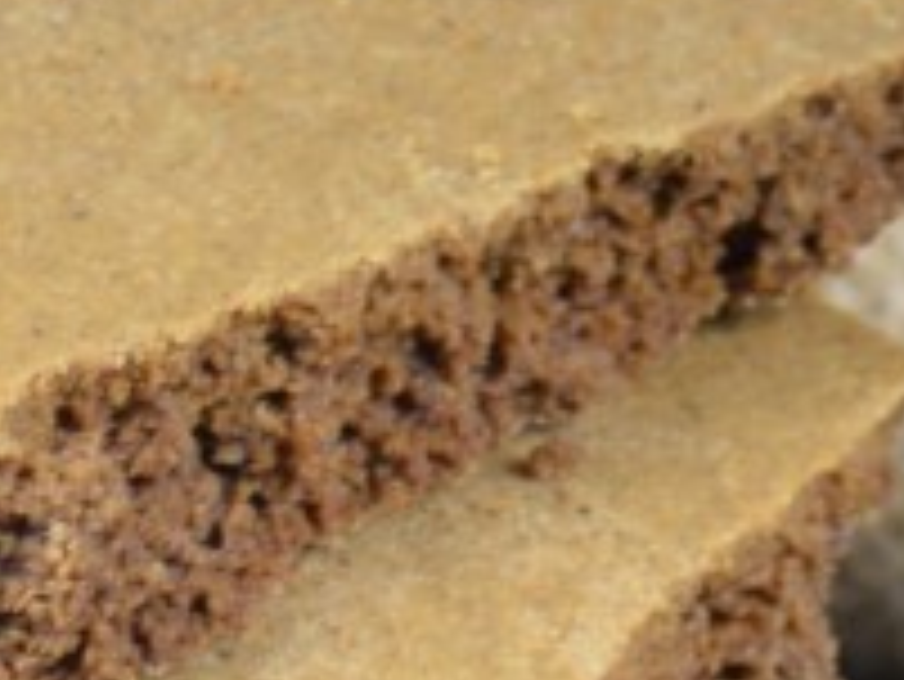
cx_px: -501
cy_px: 1229
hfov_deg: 7.3
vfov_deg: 5.5
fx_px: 6925
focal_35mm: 265
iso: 200
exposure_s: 1/13
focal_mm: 32
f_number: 5
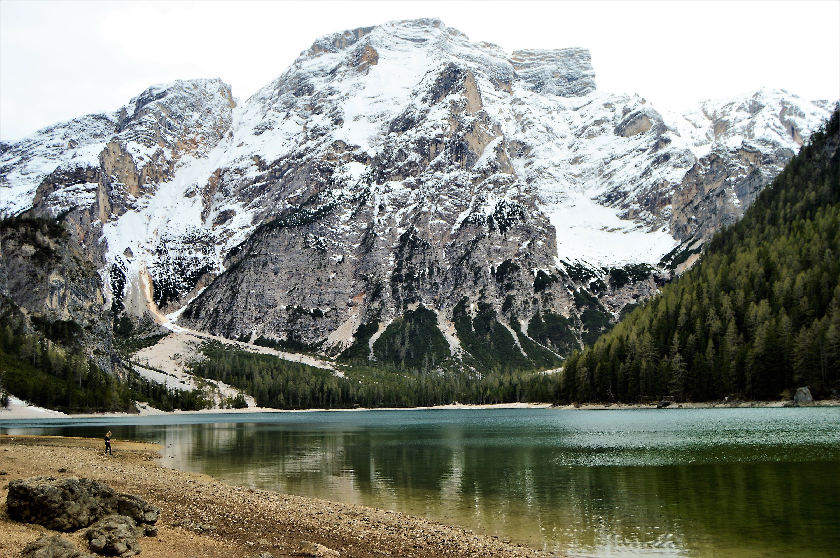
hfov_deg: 53.2
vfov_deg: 36.8
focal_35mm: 36
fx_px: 839
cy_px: 279
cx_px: 420
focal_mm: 24
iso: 100
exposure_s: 1/125
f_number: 5
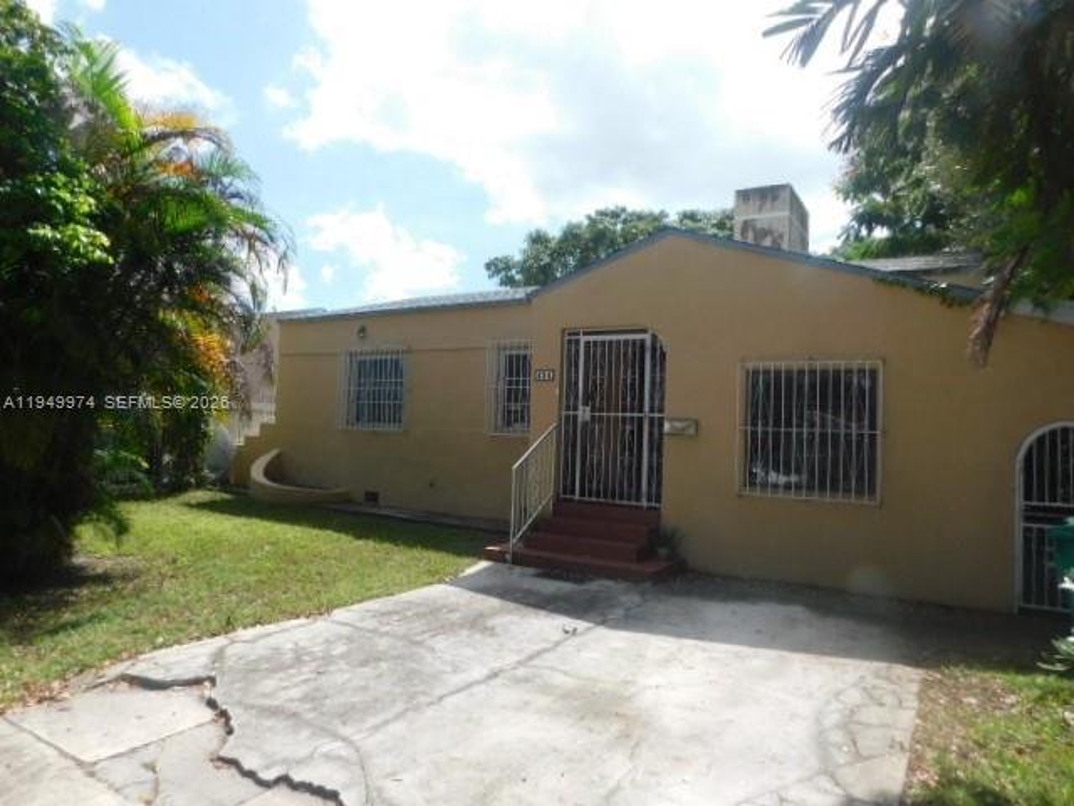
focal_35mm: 23
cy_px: 403
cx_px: 537
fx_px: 714
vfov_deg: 58.9
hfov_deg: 73.9
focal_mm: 4
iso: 125
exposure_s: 1/1250
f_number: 3
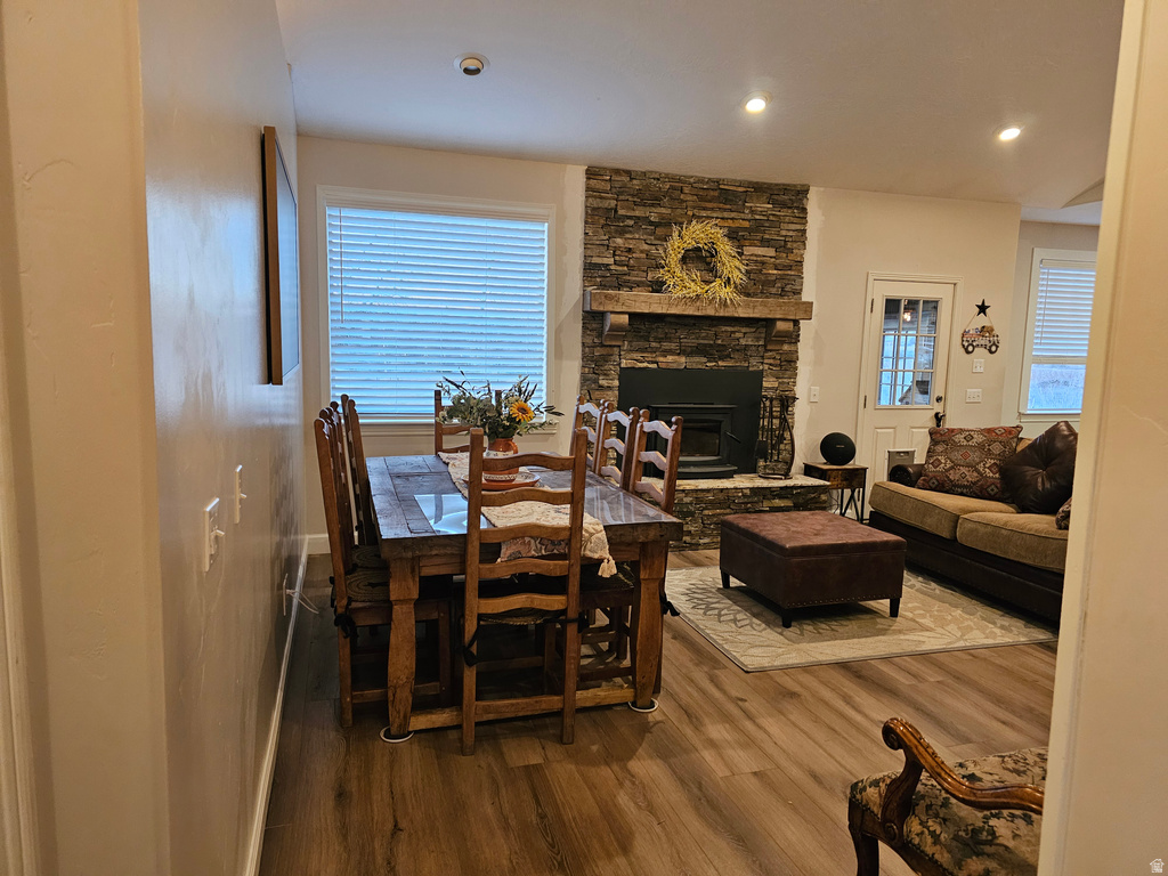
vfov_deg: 58.9
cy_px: 438
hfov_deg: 73.9
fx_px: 776
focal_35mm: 23
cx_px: 584
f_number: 1.7
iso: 1000
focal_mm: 6.3
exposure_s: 1/120
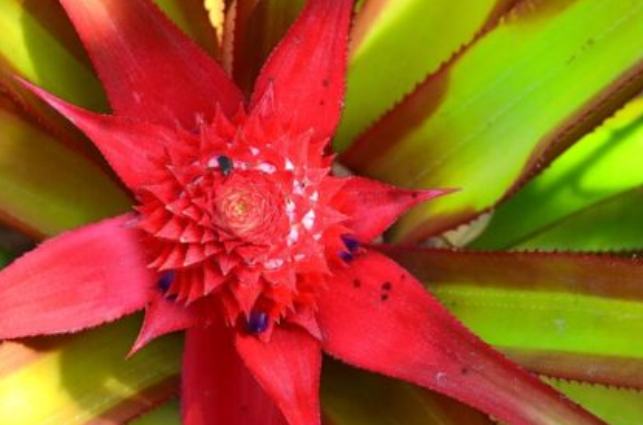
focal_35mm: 144
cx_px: 249
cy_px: 287
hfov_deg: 14.3
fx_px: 2565
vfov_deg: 9.5
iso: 320
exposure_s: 1/250
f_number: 8
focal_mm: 52
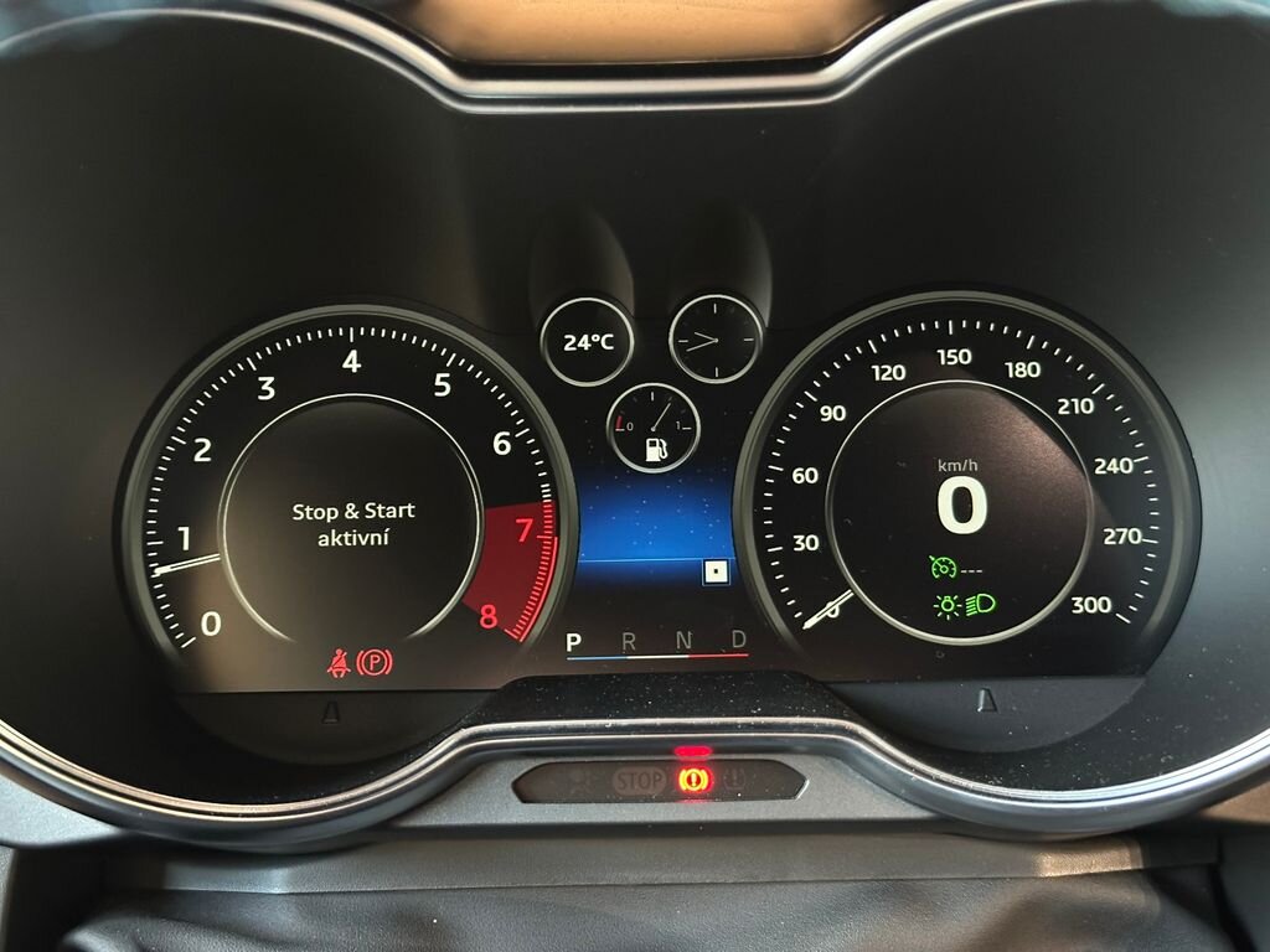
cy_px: 476
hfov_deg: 39.7
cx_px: 635
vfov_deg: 30.3
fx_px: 1761
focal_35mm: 48
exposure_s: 1/25
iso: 500
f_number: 1.78
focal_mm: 6.86
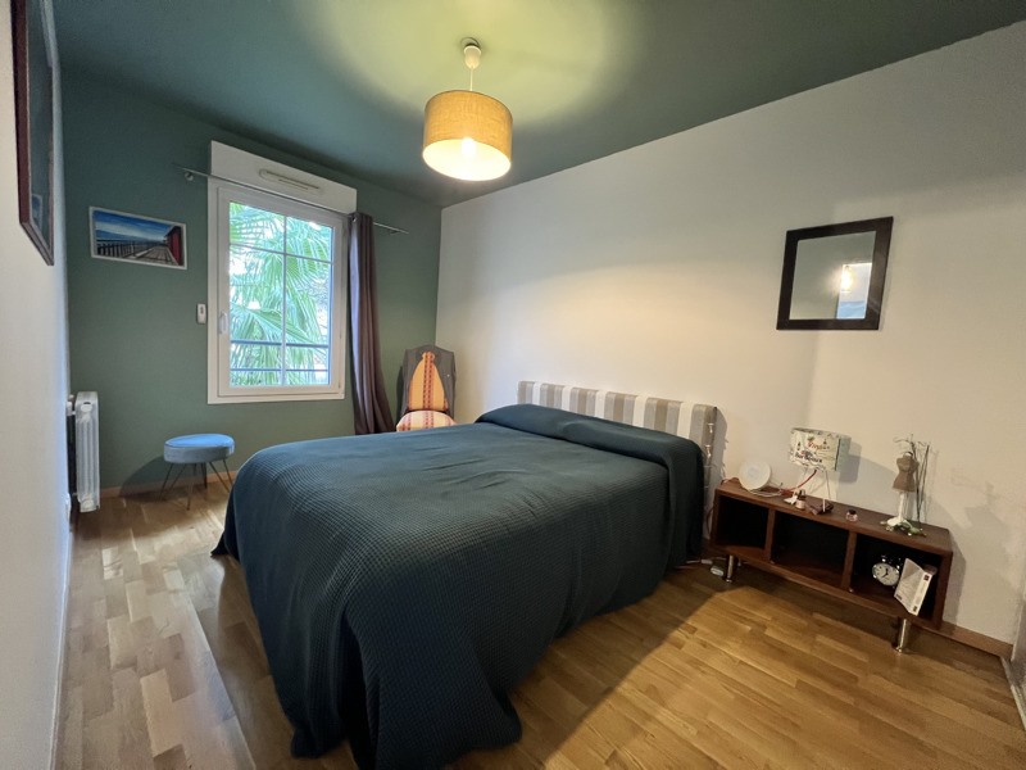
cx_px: 513
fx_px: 385
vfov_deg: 89.9
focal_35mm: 13
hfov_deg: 106.2
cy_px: 385
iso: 640
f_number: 1.8
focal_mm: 1.57
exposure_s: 1/50
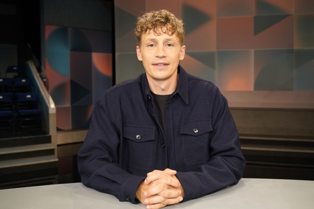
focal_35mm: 33
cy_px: 104
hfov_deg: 57.3
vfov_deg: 39.9
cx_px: 157
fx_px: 288
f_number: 5
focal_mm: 33
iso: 2000
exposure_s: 1/160
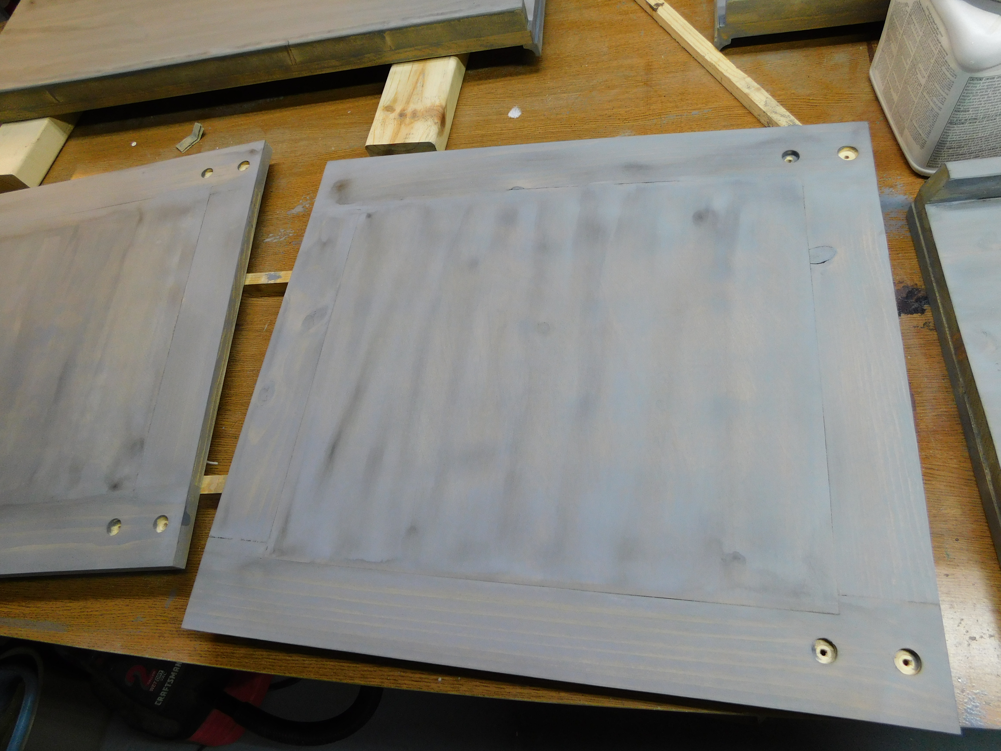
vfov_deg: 58.9
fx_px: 665
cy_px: 376
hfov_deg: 73.9
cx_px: 500
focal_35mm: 23
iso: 220
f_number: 3
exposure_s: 1/30
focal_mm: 4
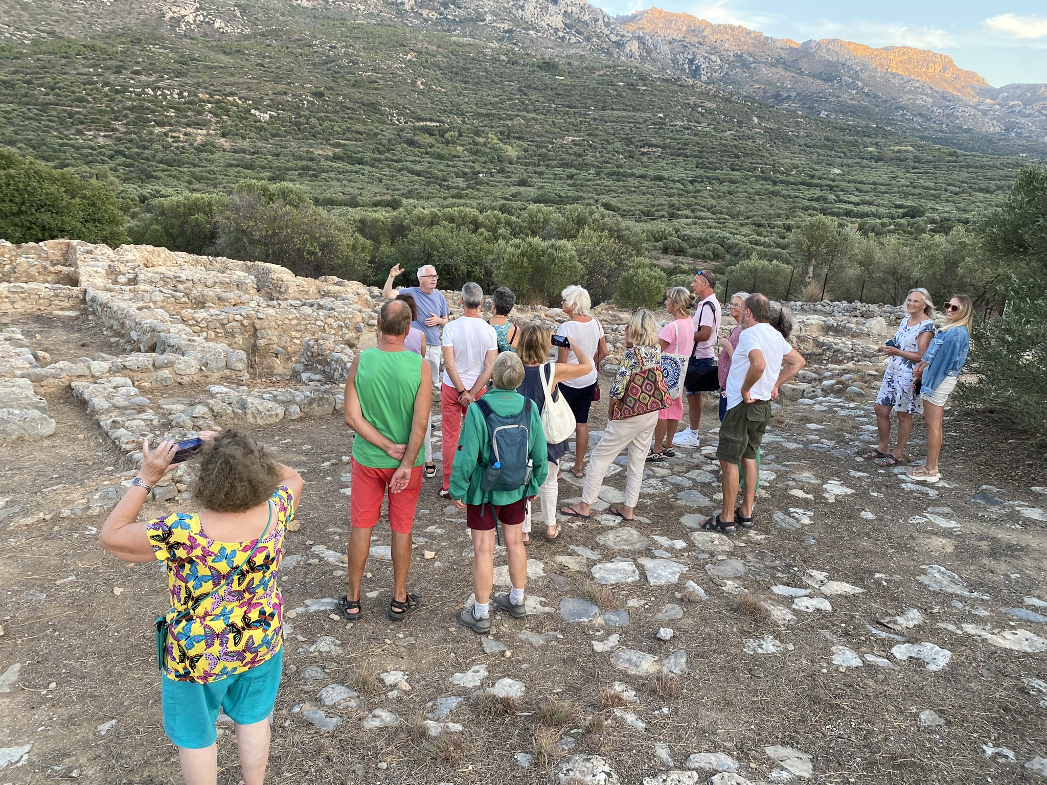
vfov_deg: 53.1
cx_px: 524
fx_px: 786
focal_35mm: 26
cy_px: 392
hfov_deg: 67.3
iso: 64
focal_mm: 4.25
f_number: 1.8
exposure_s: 1/122
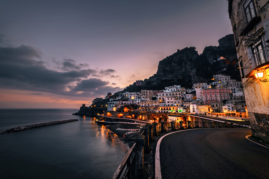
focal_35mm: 14
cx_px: 134
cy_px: 90
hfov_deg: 104.2
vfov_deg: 81.3
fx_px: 105
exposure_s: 1/1.25
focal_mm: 14
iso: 100
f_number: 5
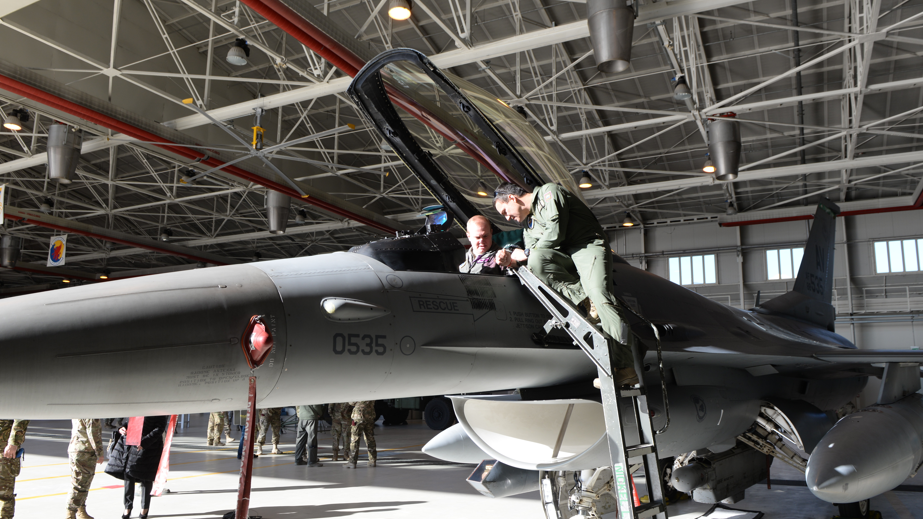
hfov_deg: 69.8
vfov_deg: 42.8
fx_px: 661
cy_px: 290
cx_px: 474
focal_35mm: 27
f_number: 7.1
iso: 200
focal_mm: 24
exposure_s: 1/125
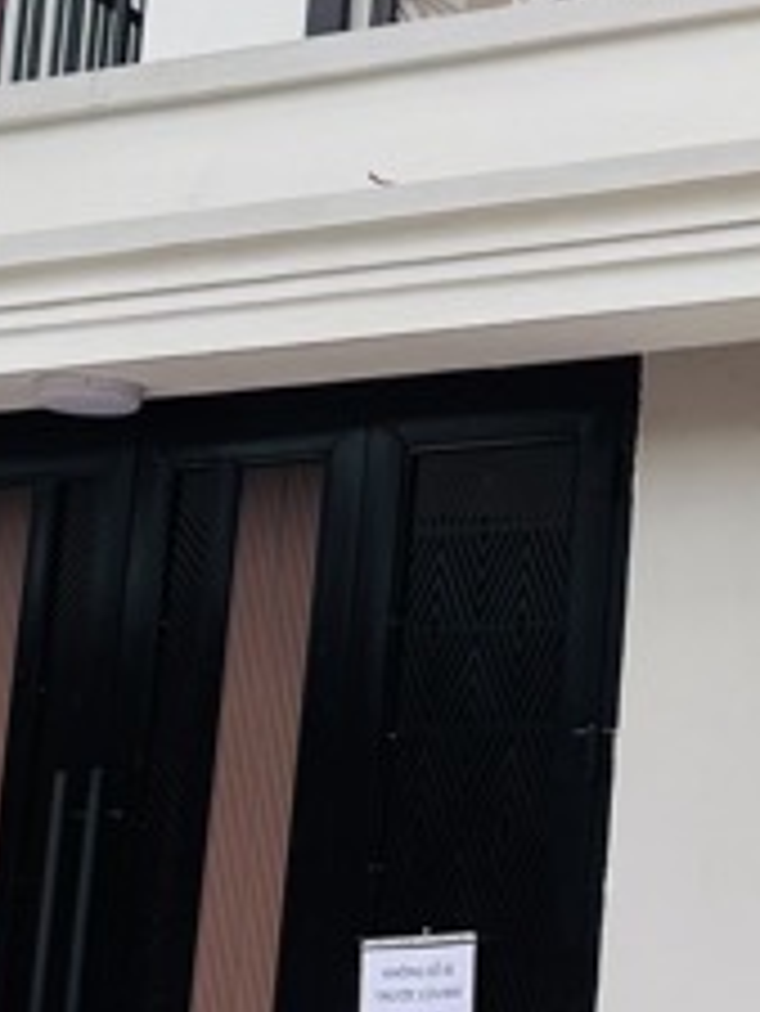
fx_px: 3188
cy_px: 369
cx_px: 1088
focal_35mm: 109
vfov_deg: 18.0
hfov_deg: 13.0
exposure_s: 1/121
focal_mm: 6.76
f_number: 1.78
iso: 80
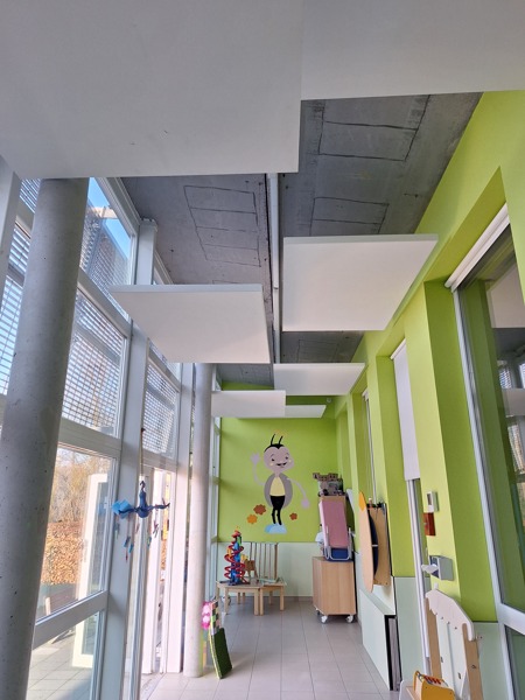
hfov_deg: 58.9
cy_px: 350
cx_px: 262
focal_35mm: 23
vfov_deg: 73.9
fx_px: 465
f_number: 1.8
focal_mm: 5.54
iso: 50
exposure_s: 1/100
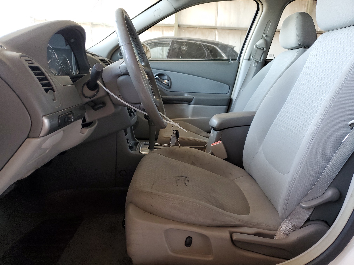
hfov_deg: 67.3
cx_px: 177
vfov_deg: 53.1
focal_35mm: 26
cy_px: 132
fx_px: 266
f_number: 1.5
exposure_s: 1/60.2
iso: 83
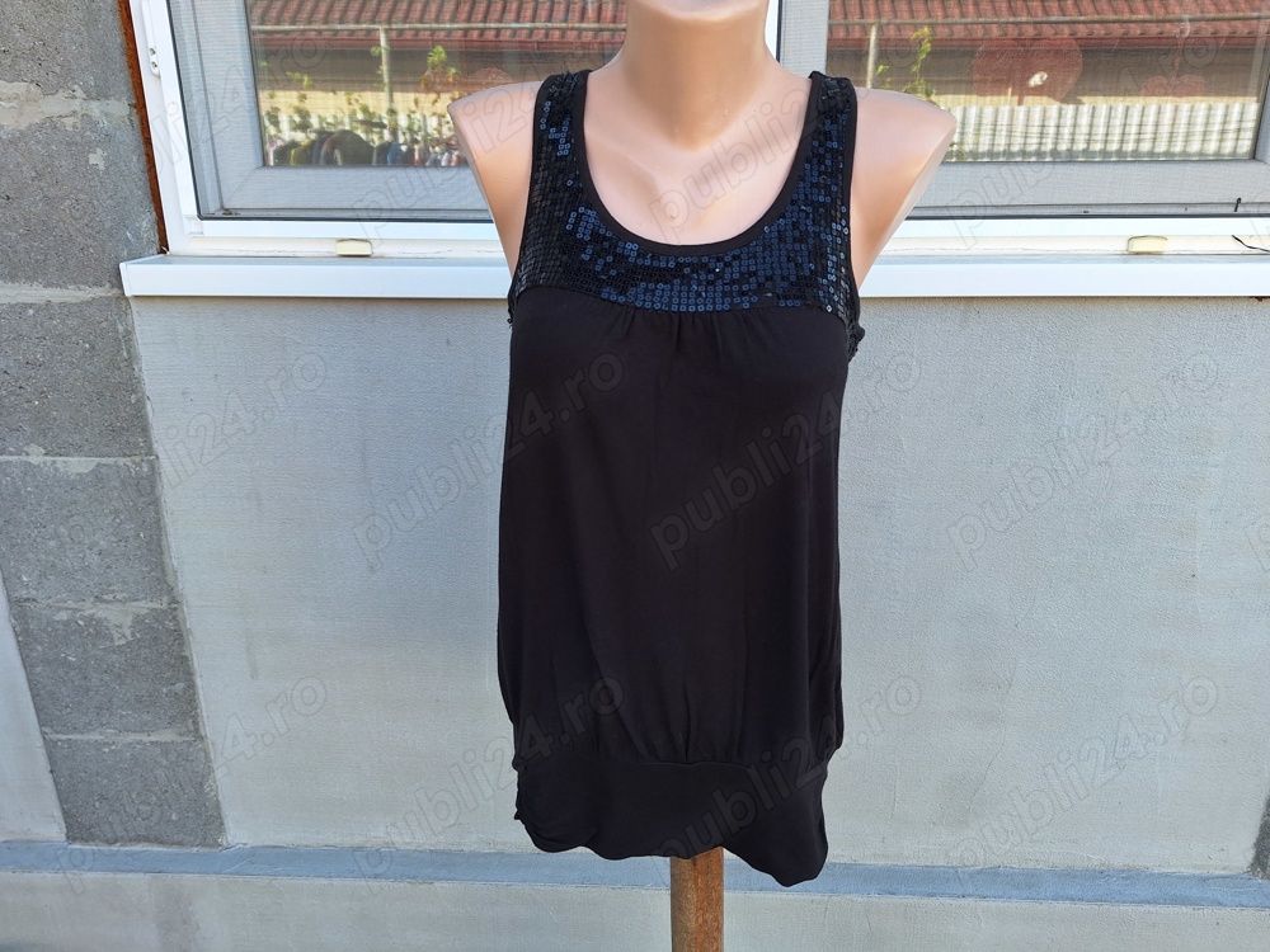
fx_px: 844
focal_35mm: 23
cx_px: 635
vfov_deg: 58.9
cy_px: 476
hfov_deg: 73.9
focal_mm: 5.54
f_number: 1.8
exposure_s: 1/179
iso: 40
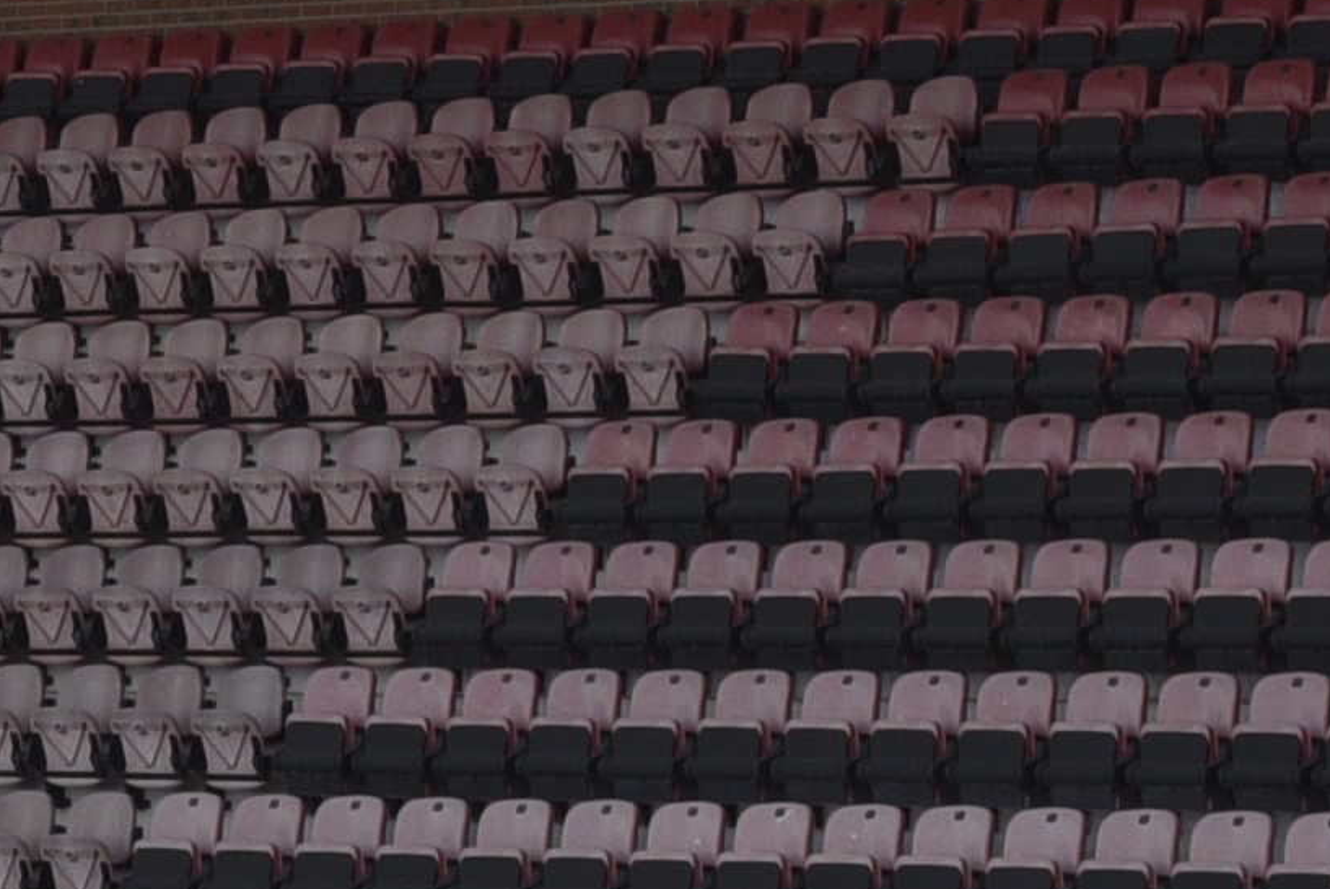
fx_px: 13605
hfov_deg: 5.4
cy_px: -598
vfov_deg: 3.7
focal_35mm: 368
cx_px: -1594
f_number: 9
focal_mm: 50
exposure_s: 1/320
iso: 250
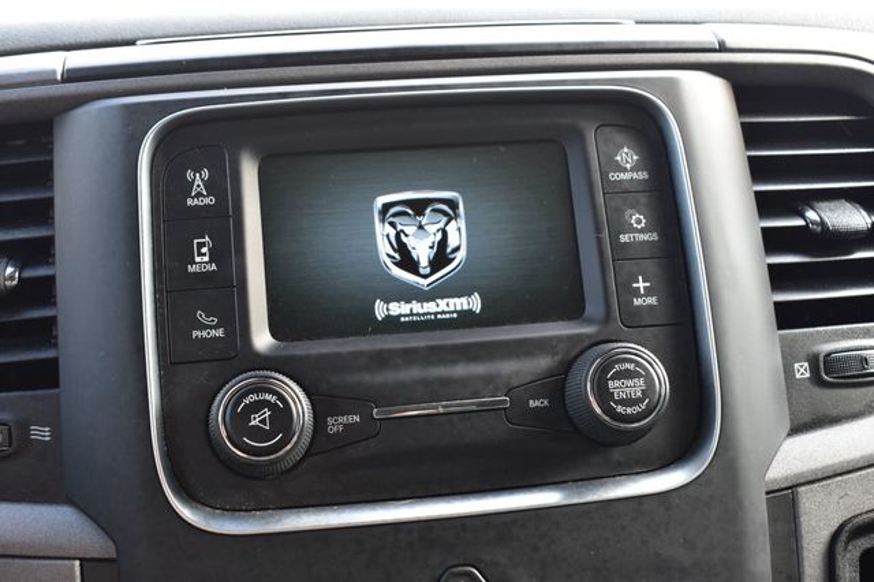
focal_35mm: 48
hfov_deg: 41.1
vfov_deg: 28.0
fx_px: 1165
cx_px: 437
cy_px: 291
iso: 400
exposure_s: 1/30
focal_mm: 32
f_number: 7.1
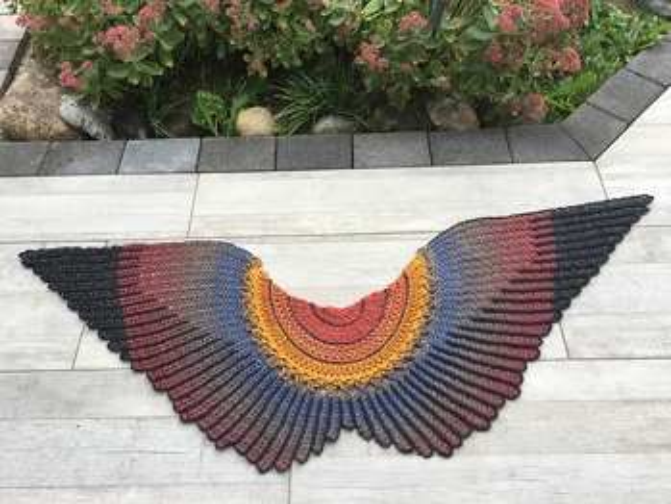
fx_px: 601
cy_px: 252
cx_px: 336
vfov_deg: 45.5
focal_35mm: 31
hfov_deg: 58.3
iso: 25
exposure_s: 1/100
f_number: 2.4
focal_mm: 3.3
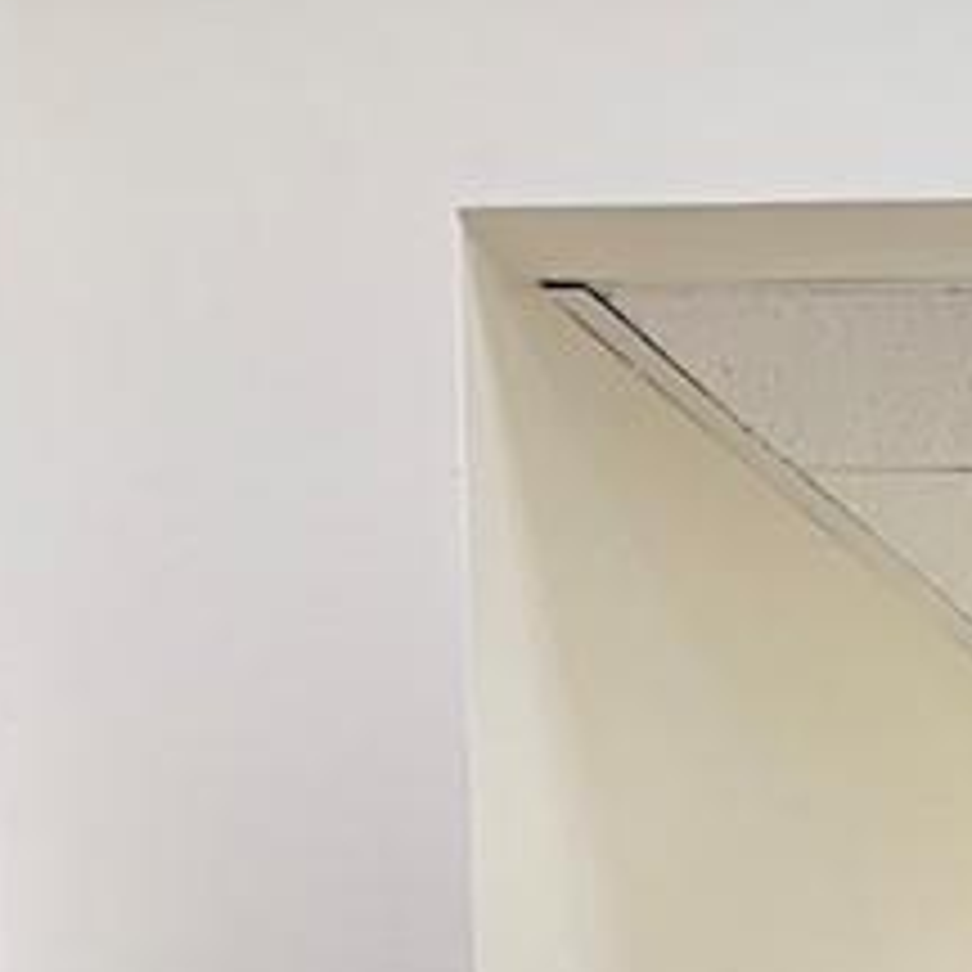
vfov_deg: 9.3
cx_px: 2178
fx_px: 5401
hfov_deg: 9.4
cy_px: 2264
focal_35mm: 170
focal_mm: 4.25
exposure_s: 1/122
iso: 50
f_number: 1.8
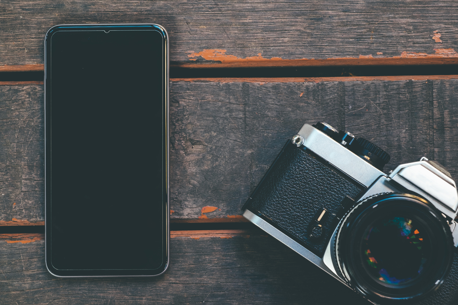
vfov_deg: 18.7
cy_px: 152
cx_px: 229
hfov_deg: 27.7
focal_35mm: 73
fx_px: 929
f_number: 11
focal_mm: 48.4
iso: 200
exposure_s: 1/1.67
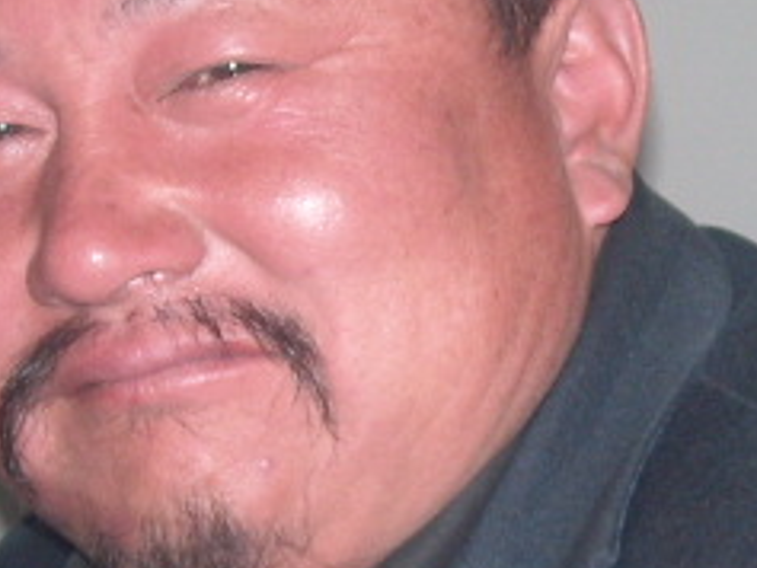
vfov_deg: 9.8
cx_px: 591
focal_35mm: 151
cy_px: 485
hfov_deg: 13.0
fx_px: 3304
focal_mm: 5.7
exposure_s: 1/60
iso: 100
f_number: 2.8
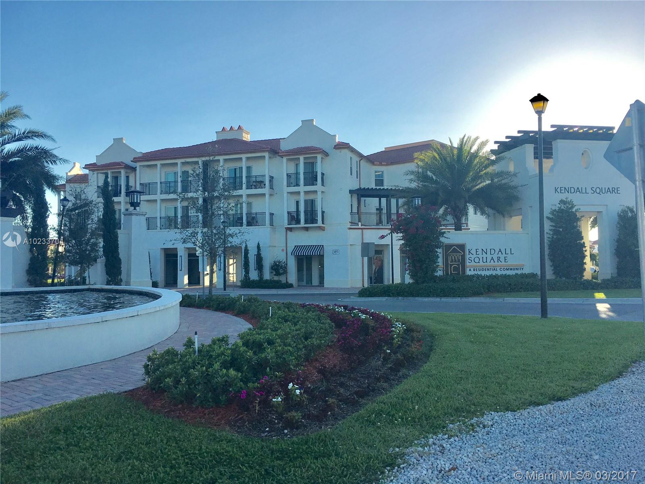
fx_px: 540
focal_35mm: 29
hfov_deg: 61.7
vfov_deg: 48.2
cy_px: 242
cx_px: 322
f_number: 2.2
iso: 25
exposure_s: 1/1399
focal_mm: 4.15
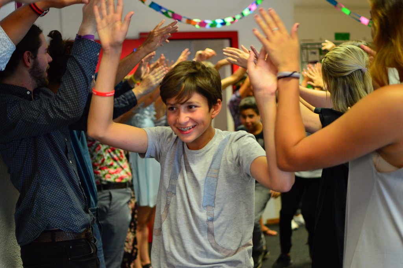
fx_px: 587
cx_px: 202
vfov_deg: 25.7
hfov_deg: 37.9
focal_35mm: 52
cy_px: 134
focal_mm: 35
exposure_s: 1/200
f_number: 1.8
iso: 1600
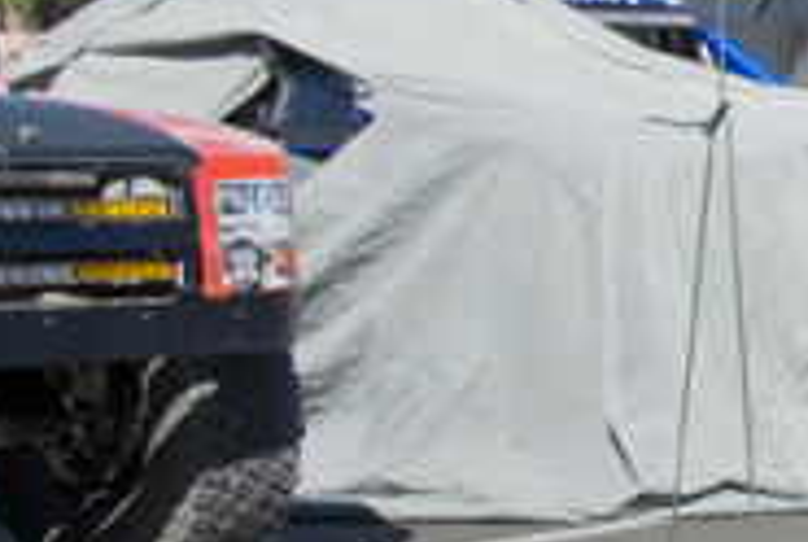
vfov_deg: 7.3
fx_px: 4226
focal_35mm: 188
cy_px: 308
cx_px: 2070
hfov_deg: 9.5
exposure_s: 1/320
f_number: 8
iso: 200
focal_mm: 34
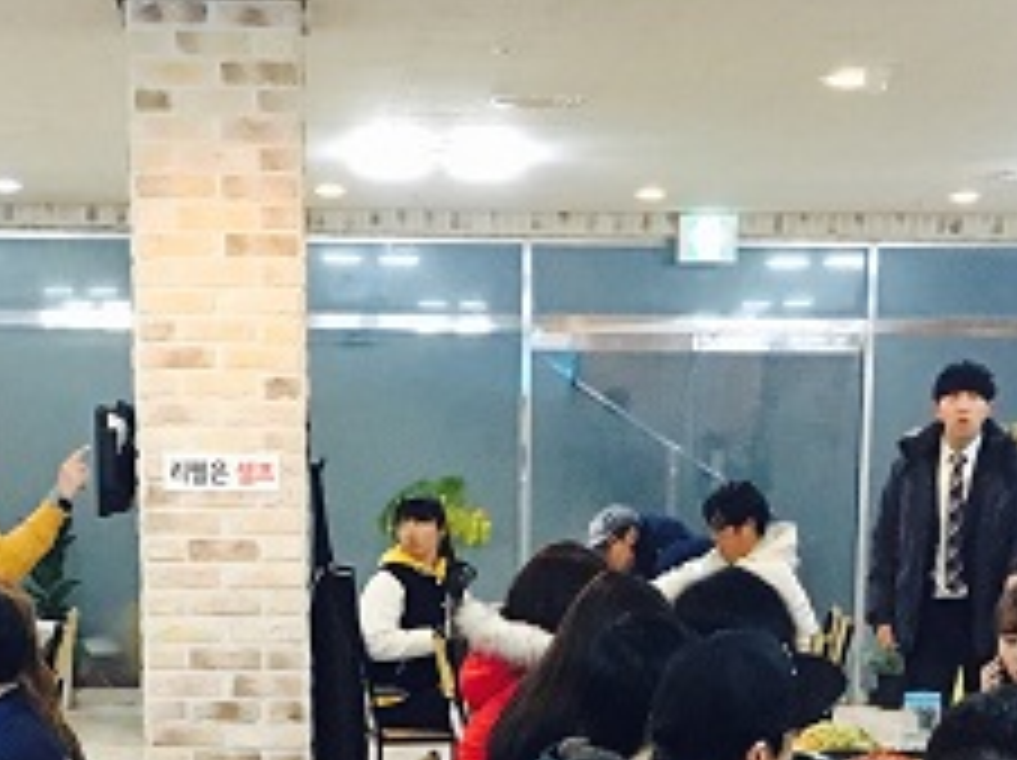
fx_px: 2641
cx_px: 482
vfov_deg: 15.4
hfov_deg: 21.8
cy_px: 1059
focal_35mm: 90
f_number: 2.2
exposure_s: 1/30
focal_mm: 4.15
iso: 200
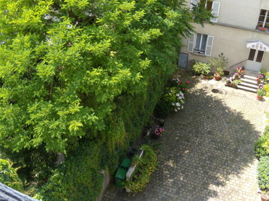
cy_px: 100
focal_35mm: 36
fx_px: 280
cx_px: 134
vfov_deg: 39.7
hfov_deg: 51.4
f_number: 3.6
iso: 80
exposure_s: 1/200
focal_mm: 6.4
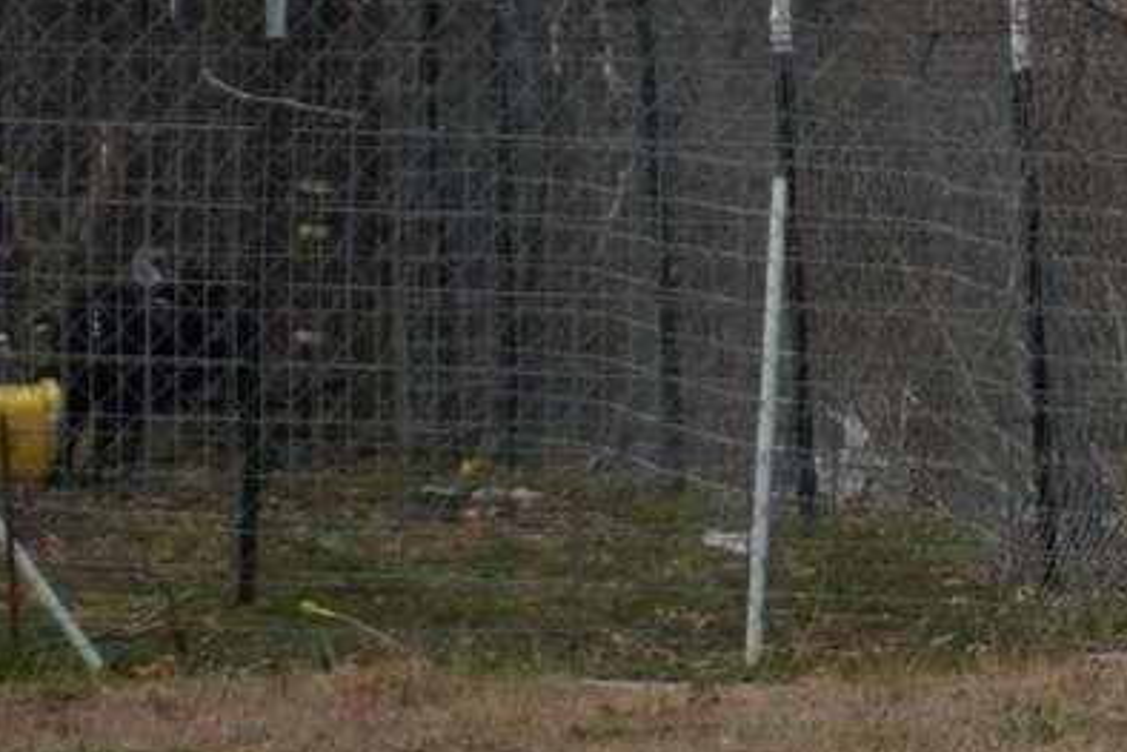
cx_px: 4293
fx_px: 15376
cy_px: 80
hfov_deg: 4.0
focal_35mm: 491
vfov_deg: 2.8
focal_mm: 42
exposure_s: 1/250
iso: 100
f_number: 5.6
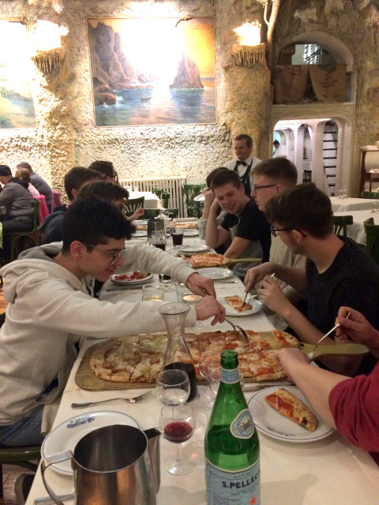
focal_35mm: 29
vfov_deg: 61.7
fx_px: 423
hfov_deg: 48.2
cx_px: 190
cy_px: 252
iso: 320
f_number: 2.2
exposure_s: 1/33
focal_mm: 4.15
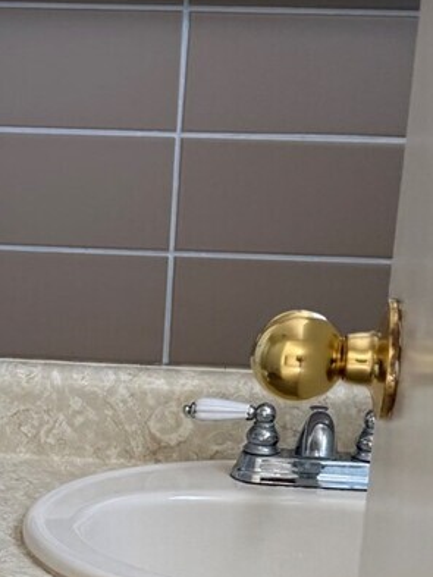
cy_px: 537
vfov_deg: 21.7
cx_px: 16
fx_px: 1467
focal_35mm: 88
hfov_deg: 16.5
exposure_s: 1/111
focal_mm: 6.76
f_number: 1.78
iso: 200
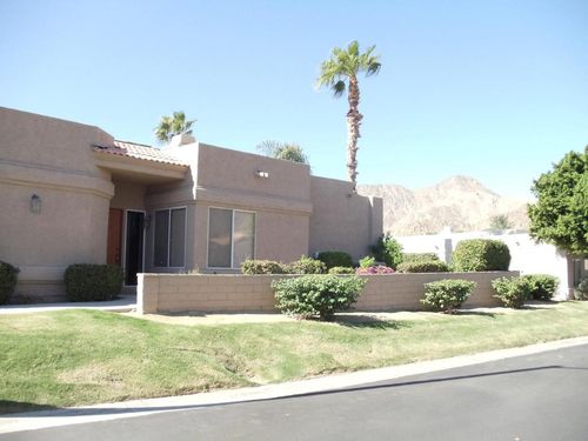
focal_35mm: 44
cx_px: 294
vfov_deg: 32.9
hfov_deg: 42.9
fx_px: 747
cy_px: 220
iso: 400
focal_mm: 6
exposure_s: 1/100
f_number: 7.1
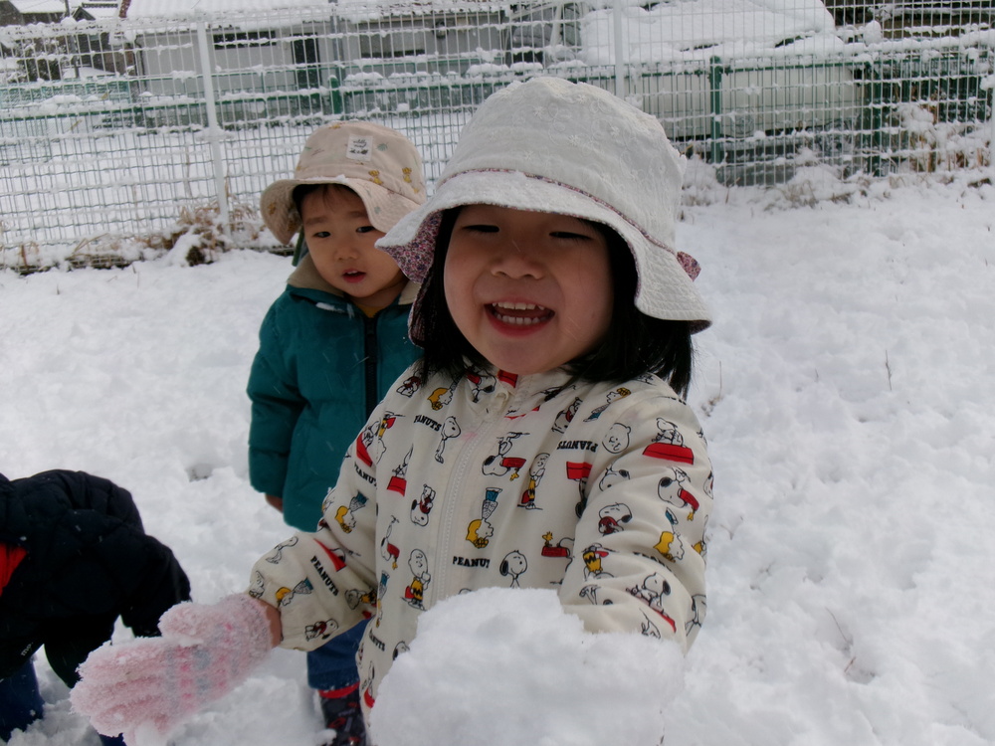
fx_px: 1236
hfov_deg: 43.9
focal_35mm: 43
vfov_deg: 33.6
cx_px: 498
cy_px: 373
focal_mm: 7.8
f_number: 12.5
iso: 100
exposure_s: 1/160
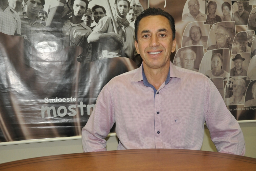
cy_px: 84
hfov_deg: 48.5
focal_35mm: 40
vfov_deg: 33.4
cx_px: 130
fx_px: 284
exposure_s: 1/60
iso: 800
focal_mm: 26
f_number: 4
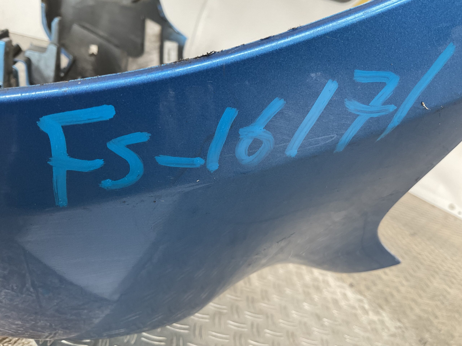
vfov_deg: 48.2
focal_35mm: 29
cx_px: 231
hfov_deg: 61.7
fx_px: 387
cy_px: 173
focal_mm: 3
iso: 64
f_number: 1.8
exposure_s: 1/100
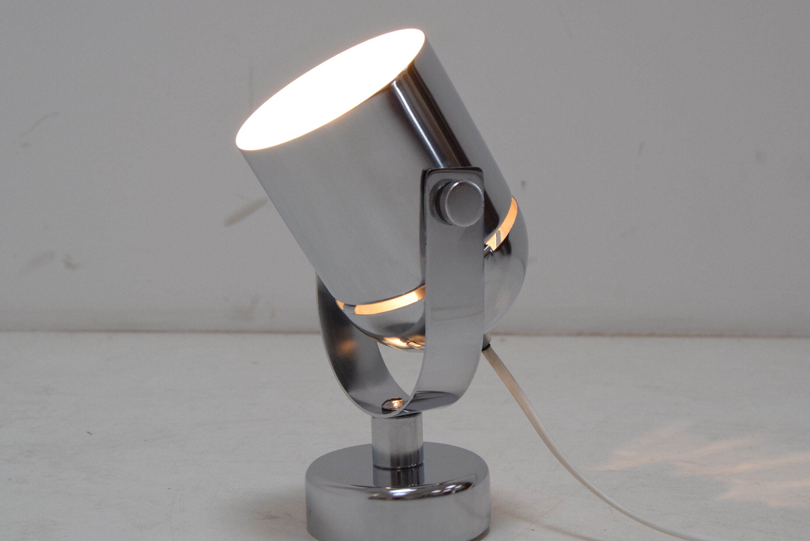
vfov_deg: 25.1
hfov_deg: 36.8
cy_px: 291
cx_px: 392
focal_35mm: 54
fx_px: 1216
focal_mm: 32
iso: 1600
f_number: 7.1
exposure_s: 1/200
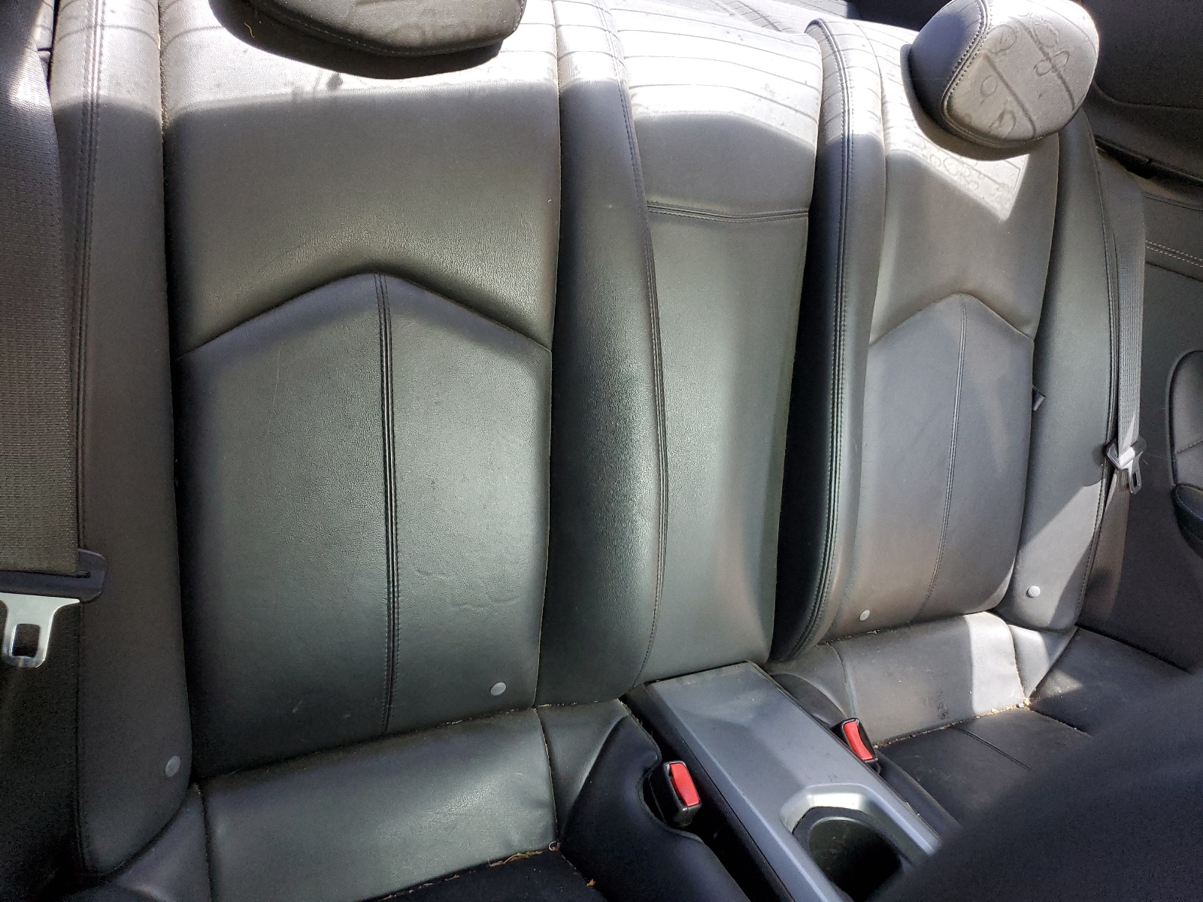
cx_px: 602
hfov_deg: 67.3
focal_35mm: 26
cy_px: 451
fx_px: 904
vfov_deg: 53.1
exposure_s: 1/60.2
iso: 169
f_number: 1.5
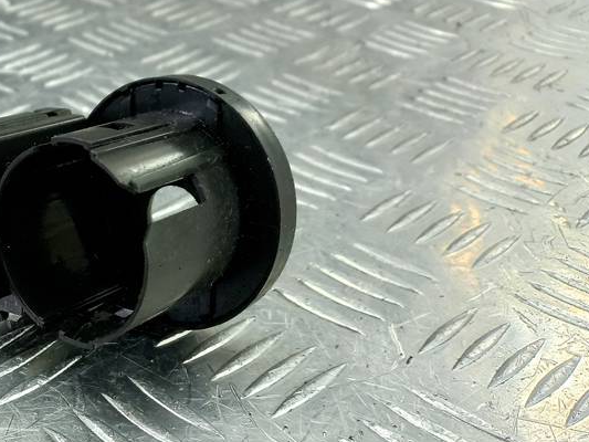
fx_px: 817
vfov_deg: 29.9
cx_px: 55
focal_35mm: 48
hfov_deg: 37.0
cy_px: 323
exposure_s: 1/50
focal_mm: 4.6
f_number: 1.8
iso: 80
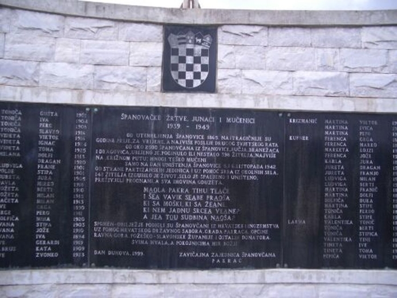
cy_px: 149
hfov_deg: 52.6
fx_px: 401
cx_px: 198
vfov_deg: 40.7
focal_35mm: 35
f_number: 2.6
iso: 50
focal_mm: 5.8
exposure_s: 1/125
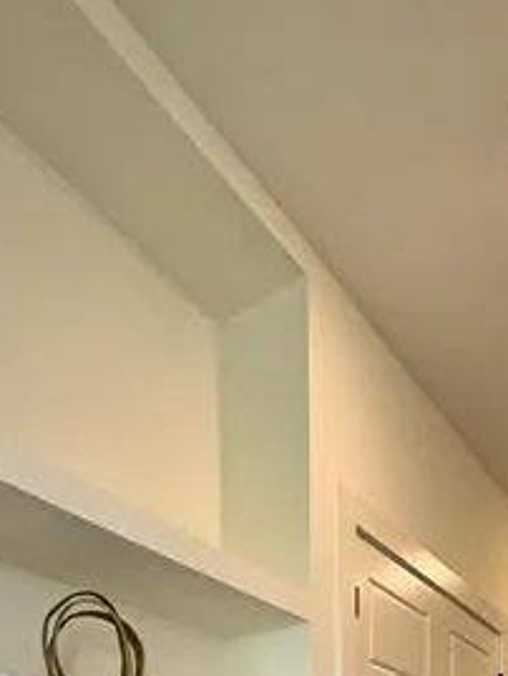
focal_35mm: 40
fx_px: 782
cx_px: 204
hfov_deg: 35.9
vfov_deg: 31.8
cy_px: 935
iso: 200
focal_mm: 2.22
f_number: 2.2
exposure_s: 1/120
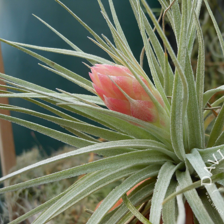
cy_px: 112
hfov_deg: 42.6
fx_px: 286
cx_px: 137
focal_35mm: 39
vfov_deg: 42.8
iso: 80
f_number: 4
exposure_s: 1/250
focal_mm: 5.9
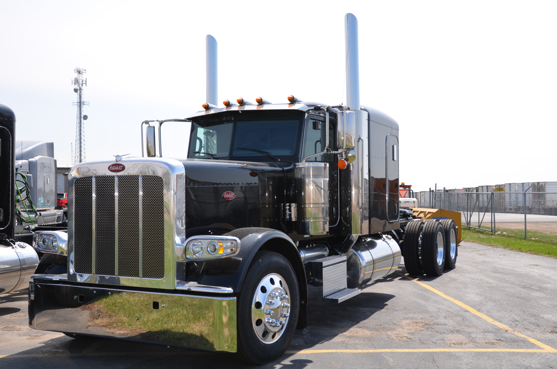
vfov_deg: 34.1
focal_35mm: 39
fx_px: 602
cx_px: 278
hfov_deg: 49.6
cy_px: 184
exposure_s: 1/200
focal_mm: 26
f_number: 9.5
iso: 100
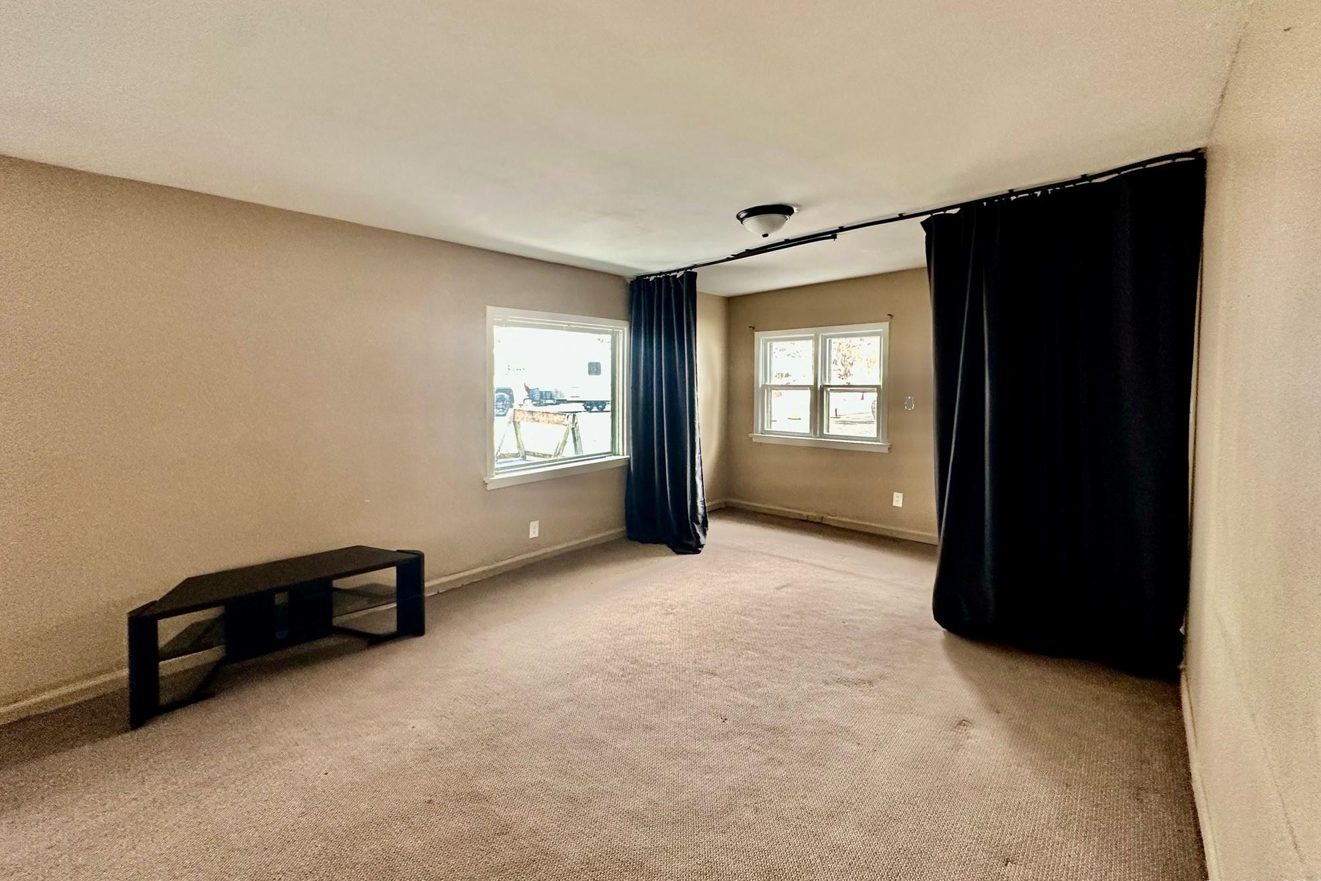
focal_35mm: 15
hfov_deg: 100.4
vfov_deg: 77.1
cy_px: 394
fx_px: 550
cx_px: 656
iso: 250
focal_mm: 2.22
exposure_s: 1/60
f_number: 2.2
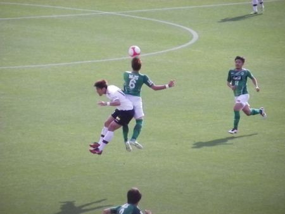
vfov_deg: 3.3
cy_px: 107
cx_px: 142
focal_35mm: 450
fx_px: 3707
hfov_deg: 4.4
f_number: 5.9
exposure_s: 1/1250
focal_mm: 81
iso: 1250
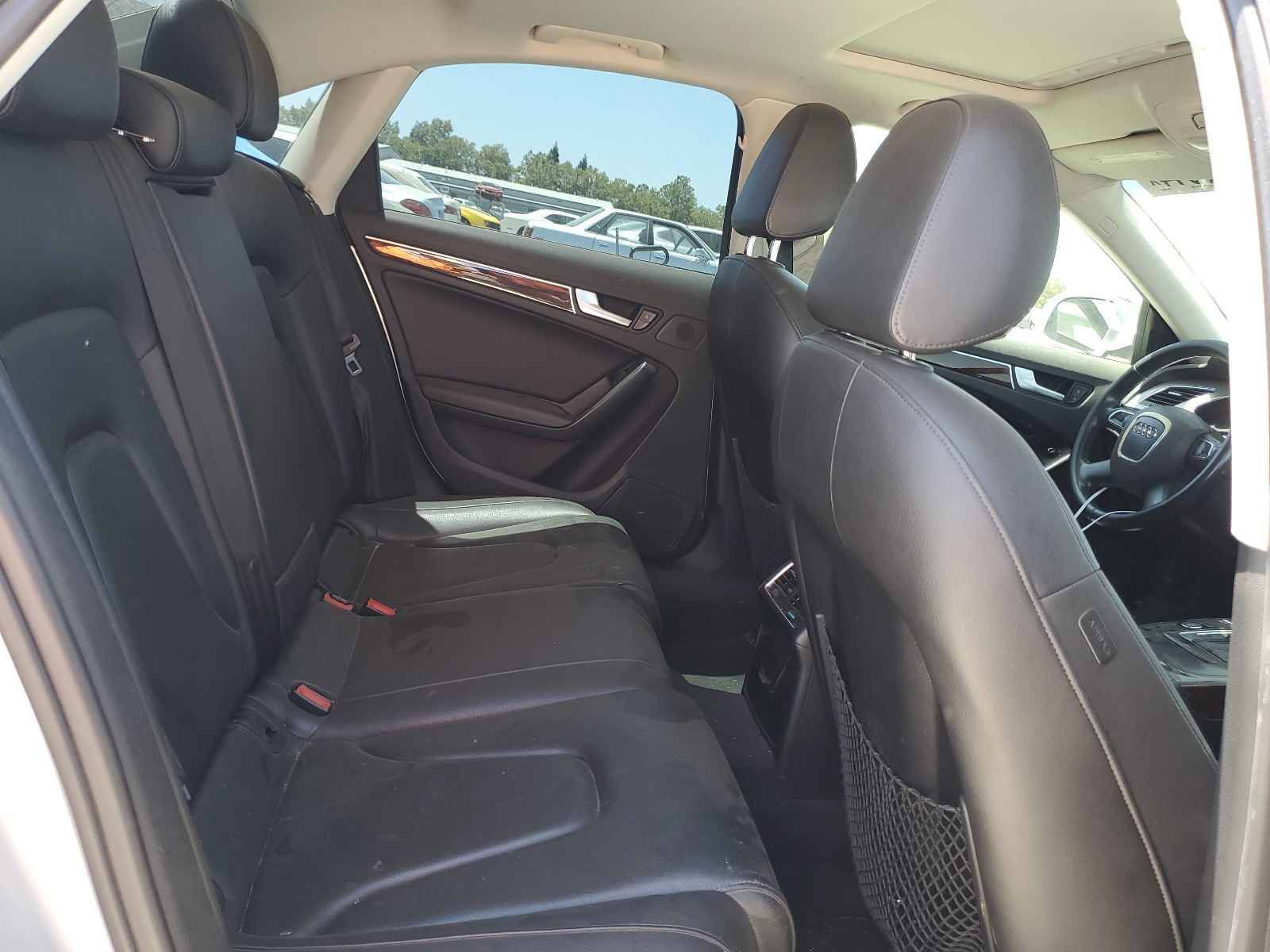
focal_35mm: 26
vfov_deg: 53.1
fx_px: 954
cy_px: 476
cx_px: 635
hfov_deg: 67.3
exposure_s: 1/120
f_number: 1.5
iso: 57
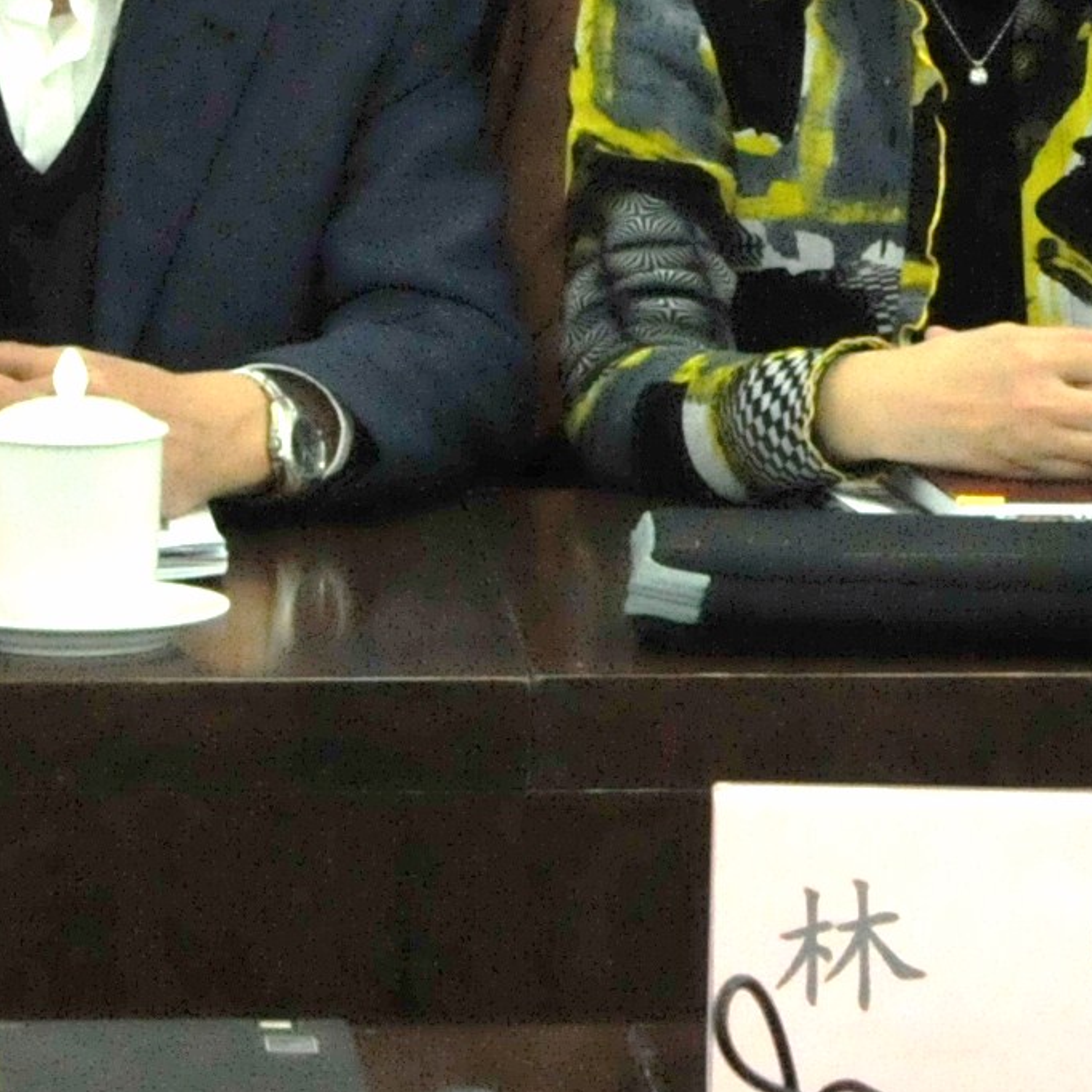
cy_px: -540
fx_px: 6282
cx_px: 240
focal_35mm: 176
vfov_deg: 9.7
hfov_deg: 9.9
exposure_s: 1/50
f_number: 9
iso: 1250
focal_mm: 22
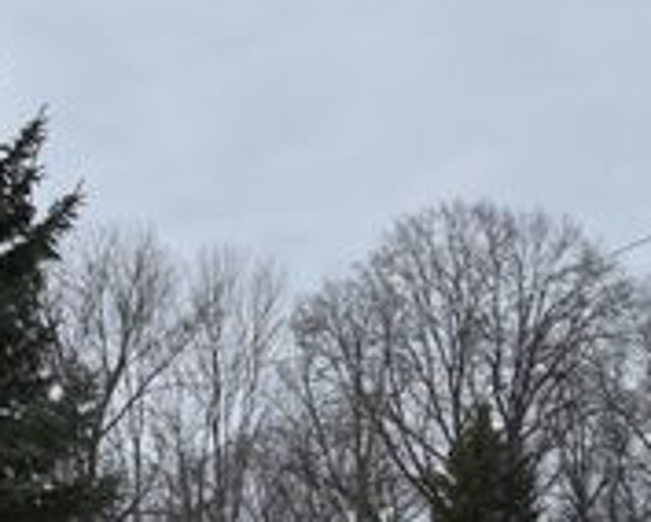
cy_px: 474
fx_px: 1916
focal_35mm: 99
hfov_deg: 19.2
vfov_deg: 15.3
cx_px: 434
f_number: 13
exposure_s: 1/200
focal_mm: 25
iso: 100
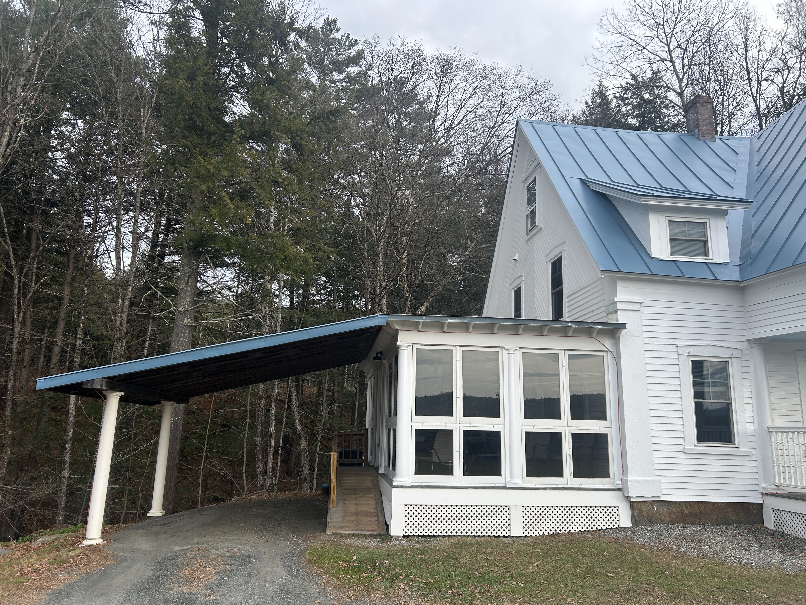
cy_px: 302
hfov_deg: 67.3
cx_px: 403
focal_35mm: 26
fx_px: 605
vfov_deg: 53.1
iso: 50
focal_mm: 5.7
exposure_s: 1/1159
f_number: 1.5
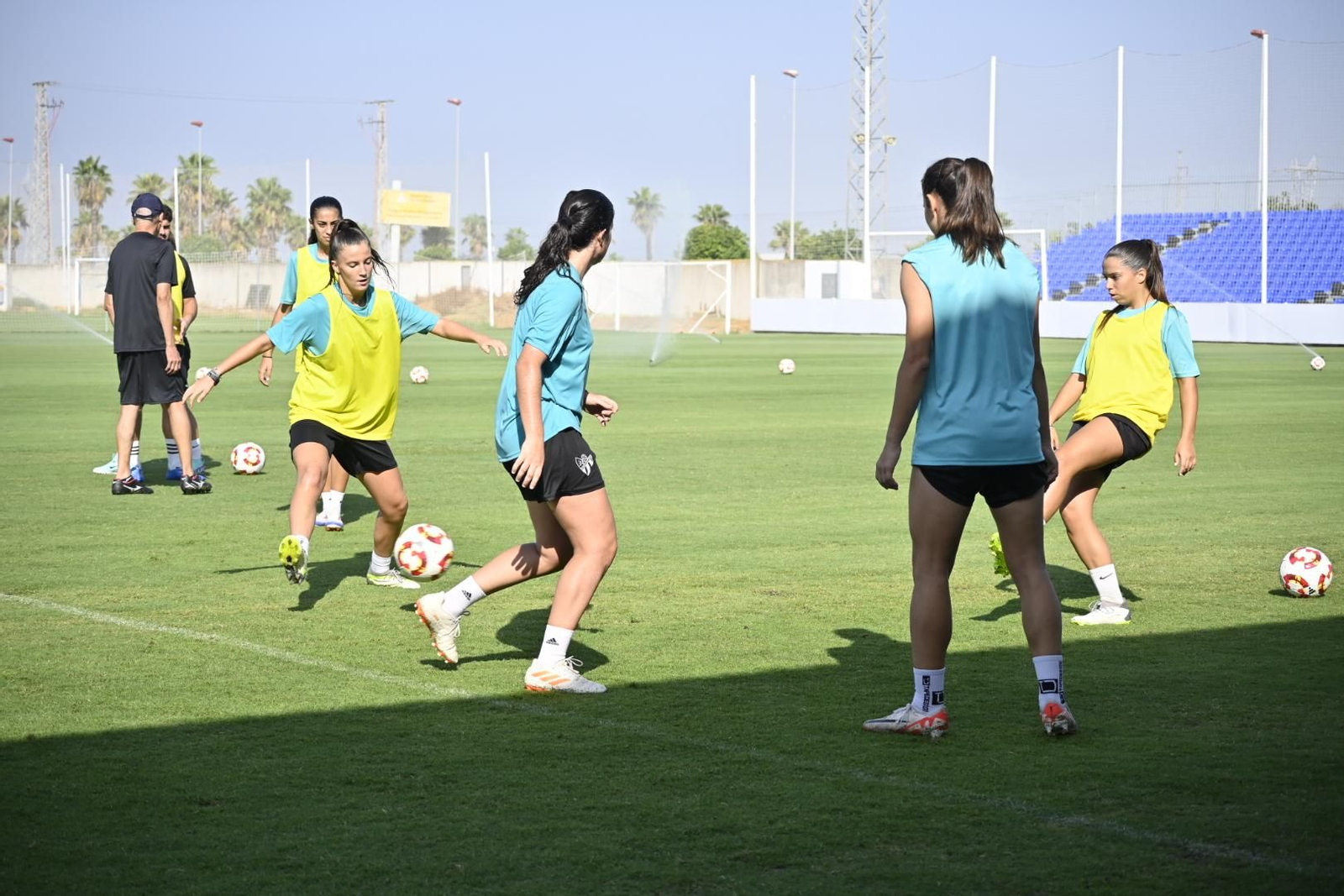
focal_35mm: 75
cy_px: 448
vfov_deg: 18.2
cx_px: 672
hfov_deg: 27.0
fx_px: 2800
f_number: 4.5
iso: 160
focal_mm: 50
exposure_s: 1/1000
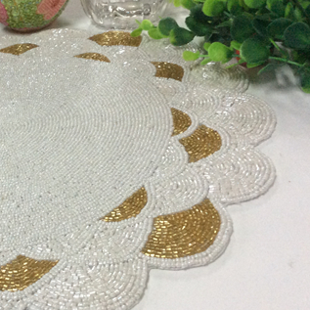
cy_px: 158
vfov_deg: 30.0
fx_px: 578
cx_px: 34
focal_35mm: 57
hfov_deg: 28.9
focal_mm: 3.3
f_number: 2.4
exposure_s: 1/25
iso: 125
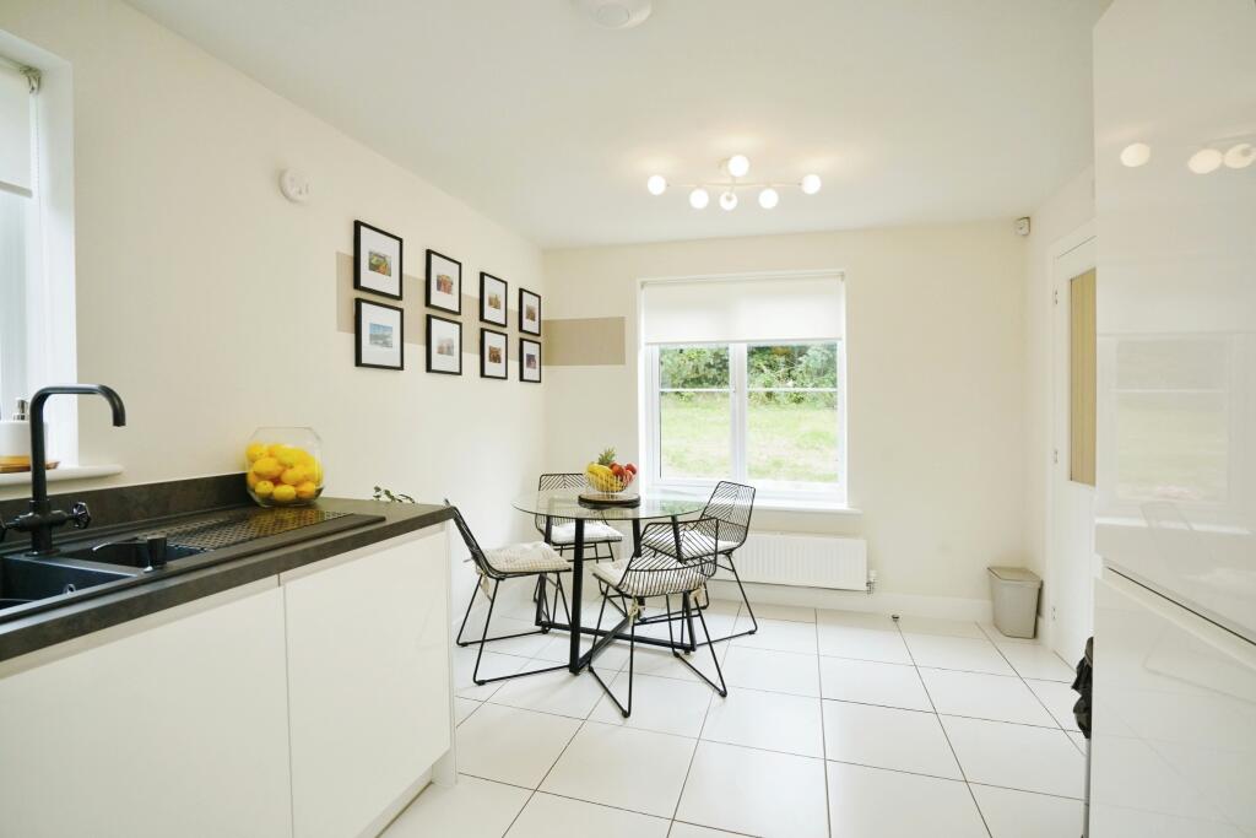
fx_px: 558
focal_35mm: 16
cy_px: 419
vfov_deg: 73.8
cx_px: 628
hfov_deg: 96.7
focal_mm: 16
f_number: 8
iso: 2000
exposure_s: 1/250
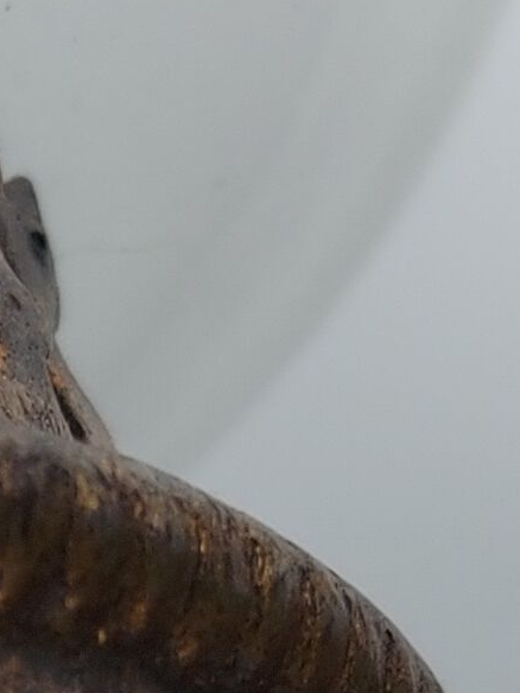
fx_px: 3806
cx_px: -615
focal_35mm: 190
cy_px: 630
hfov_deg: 7.4
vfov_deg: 10.4
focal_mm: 5.23
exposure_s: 1/249
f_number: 1.8
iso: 32
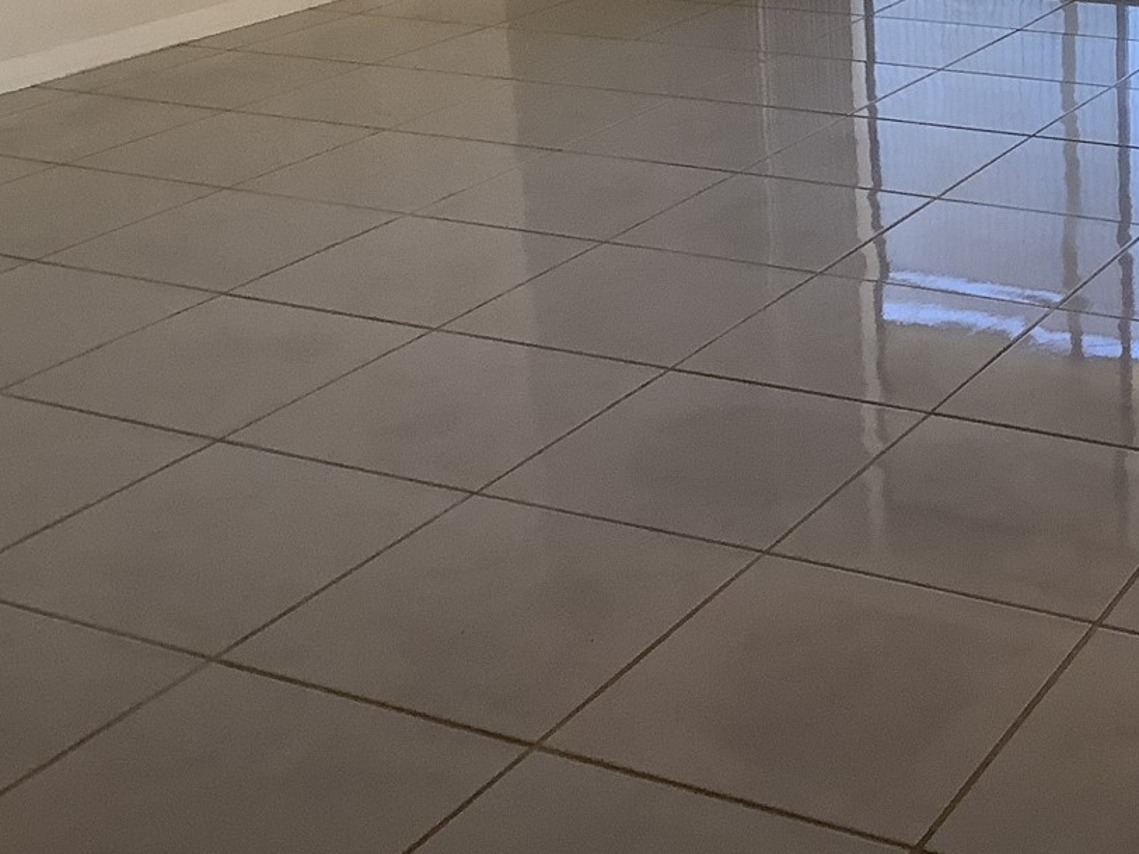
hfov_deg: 30.1
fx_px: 2007
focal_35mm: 61
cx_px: 1062
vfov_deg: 23.2
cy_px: 42
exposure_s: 1/60
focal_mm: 3.3
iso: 80
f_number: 2.4
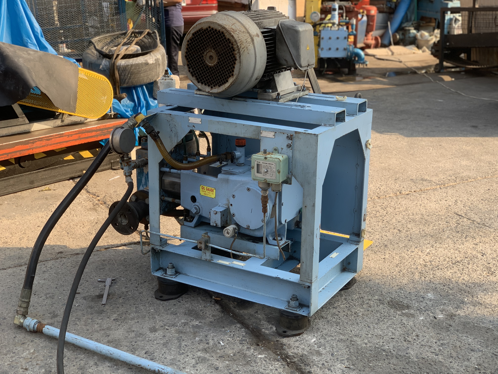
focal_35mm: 52
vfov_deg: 28.0
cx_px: 249
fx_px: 748
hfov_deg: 36.8
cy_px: 187
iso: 16
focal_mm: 6
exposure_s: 1/161
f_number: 2.4
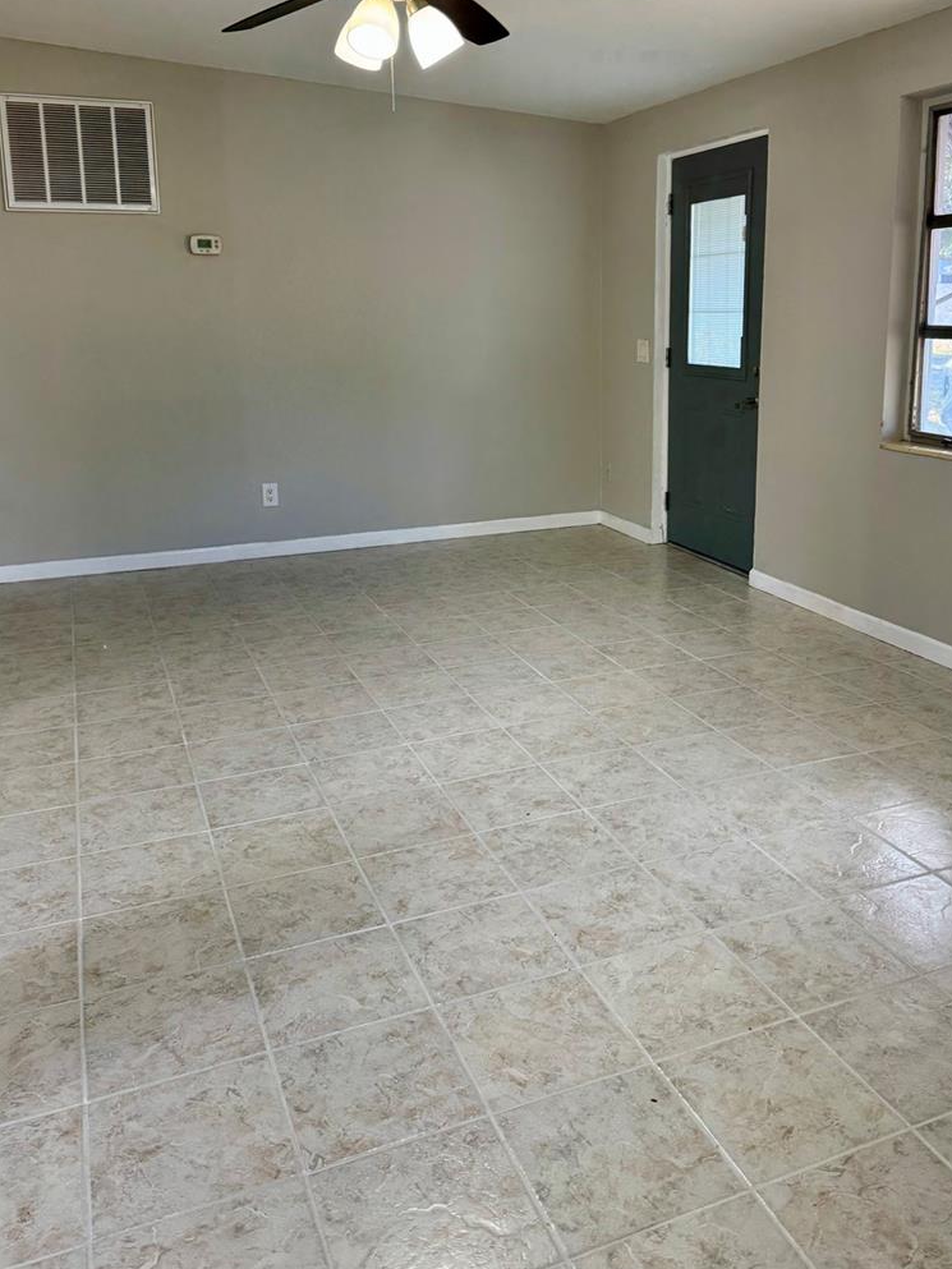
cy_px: 512
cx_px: 533
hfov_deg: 48.1
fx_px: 1063
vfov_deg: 61.2
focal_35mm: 29
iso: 200
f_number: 1.78
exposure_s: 1/120
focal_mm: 6.76
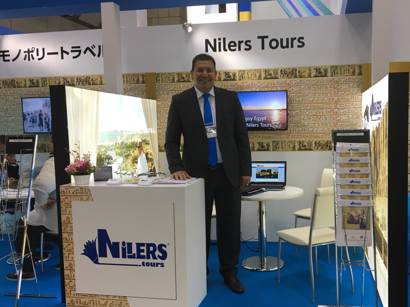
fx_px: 426
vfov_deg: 39.6
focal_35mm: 36
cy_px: 165
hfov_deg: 51.1
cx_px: 242
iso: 25
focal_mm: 4.15
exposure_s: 1/30
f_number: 2.2
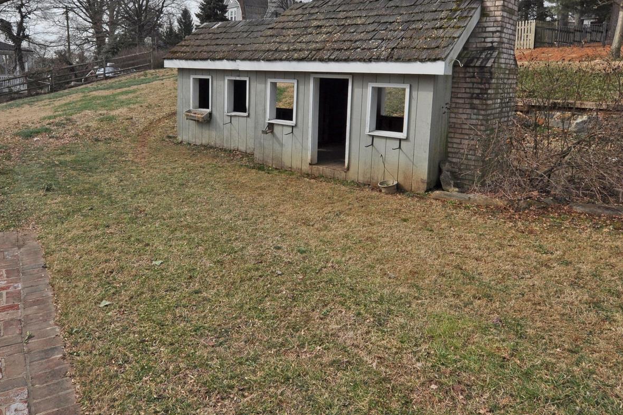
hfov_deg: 69.0
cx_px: 266
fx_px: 450
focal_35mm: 26
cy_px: 114
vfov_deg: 48.0
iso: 200
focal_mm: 10
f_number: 9
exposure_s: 1/320
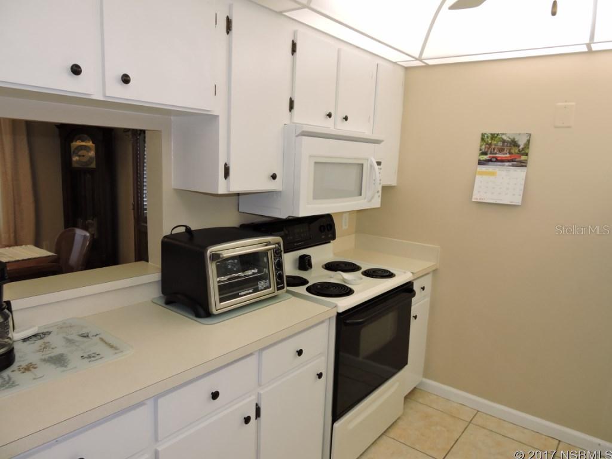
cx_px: 306
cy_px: 230
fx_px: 424
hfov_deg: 71.6
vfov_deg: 56.8
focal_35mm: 24
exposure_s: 1/40
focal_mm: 4.3
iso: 220
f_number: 3.3
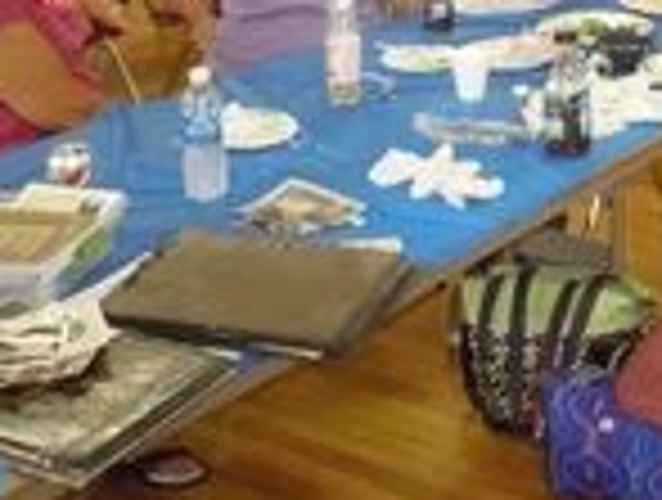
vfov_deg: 18.2
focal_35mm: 76
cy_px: -149
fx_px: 1457
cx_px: 576
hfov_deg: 24.9
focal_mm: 5
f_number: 3.7
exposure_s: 1/25
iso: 500
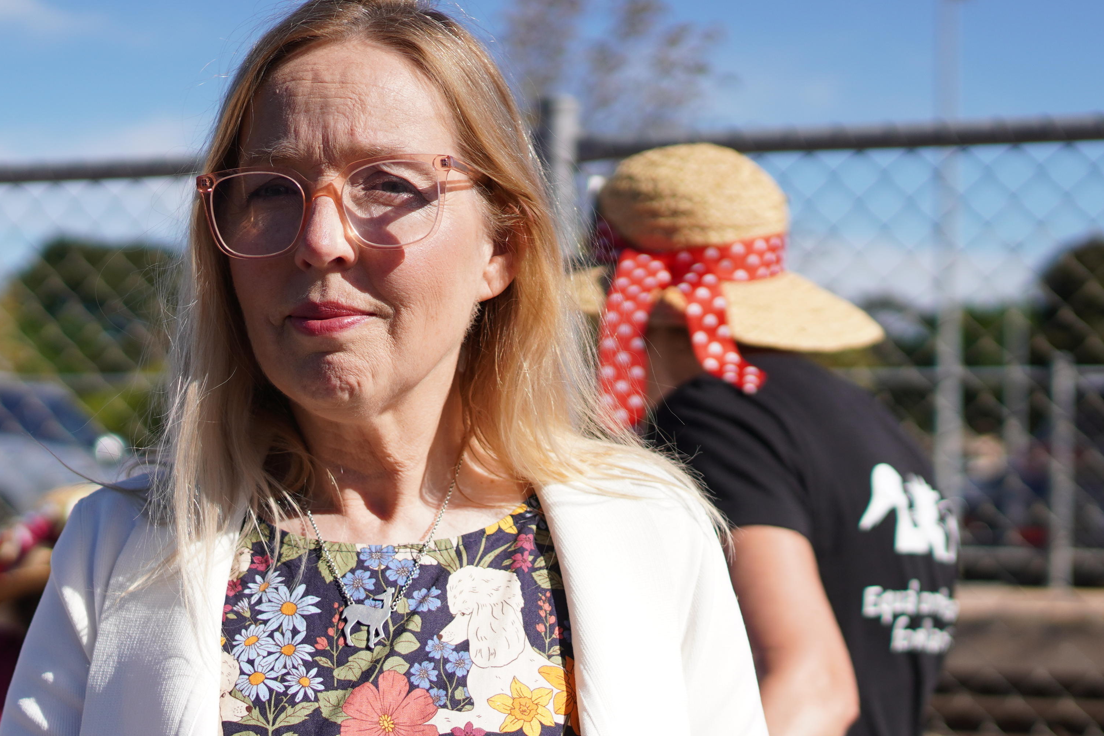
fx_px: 2662
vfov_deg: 15.7
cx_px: 414
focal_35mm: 87
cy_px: 562
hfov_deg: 23.4
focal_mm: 35
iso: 100
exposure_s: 1/4000
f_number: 2.2
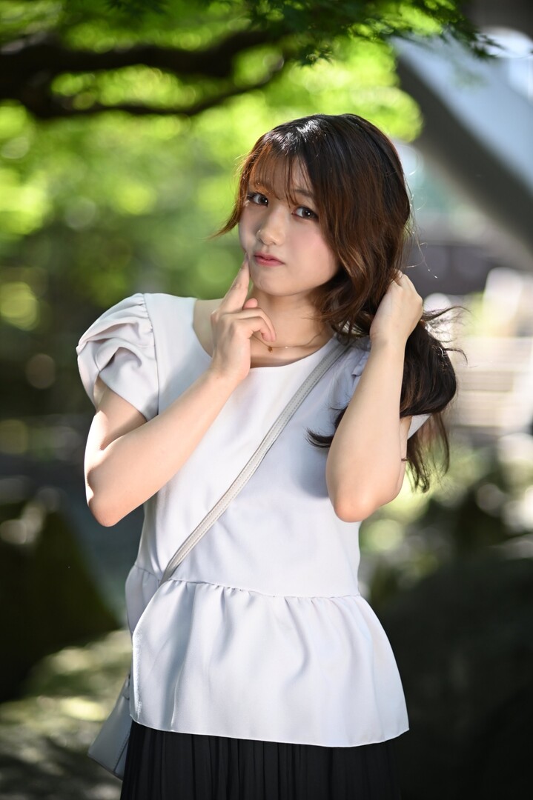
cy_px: 400
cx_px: 266
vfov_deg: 23.9
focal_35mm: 85
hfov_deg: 16.1
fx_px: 1889
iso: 800
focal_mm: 85
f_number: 1.8
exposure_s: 1/2000
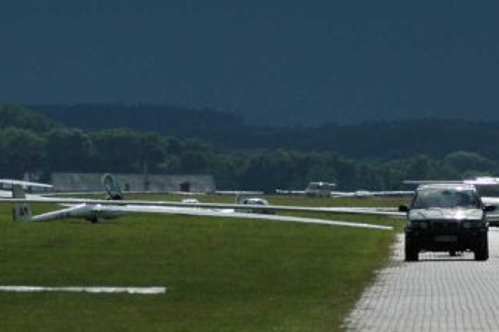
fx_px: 7646
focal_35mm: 552
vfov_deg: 2.5
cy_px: 212
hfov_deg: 3.7
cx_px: 281
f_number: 6.3
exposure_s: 1/4000
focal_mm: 155
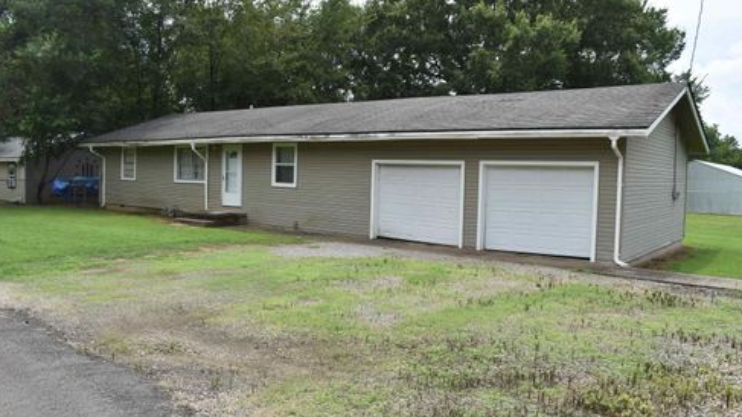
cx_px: 372
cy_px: 193
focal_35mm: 29
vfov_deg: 40.2
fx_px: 571
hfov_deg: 66.1
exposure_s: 1/250
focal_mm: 18
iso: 160
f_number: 8
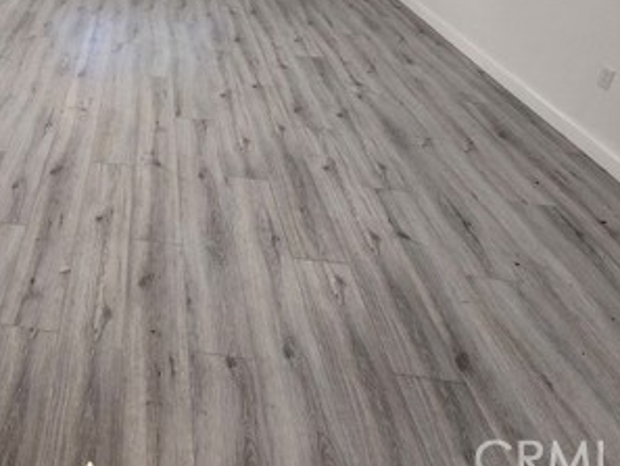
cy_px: -13
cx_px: 77
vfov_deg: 42.2
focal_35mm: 28
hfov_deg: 56.0
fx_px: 502
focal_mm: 2.2
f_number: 2.2
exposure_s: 1/60
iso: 100
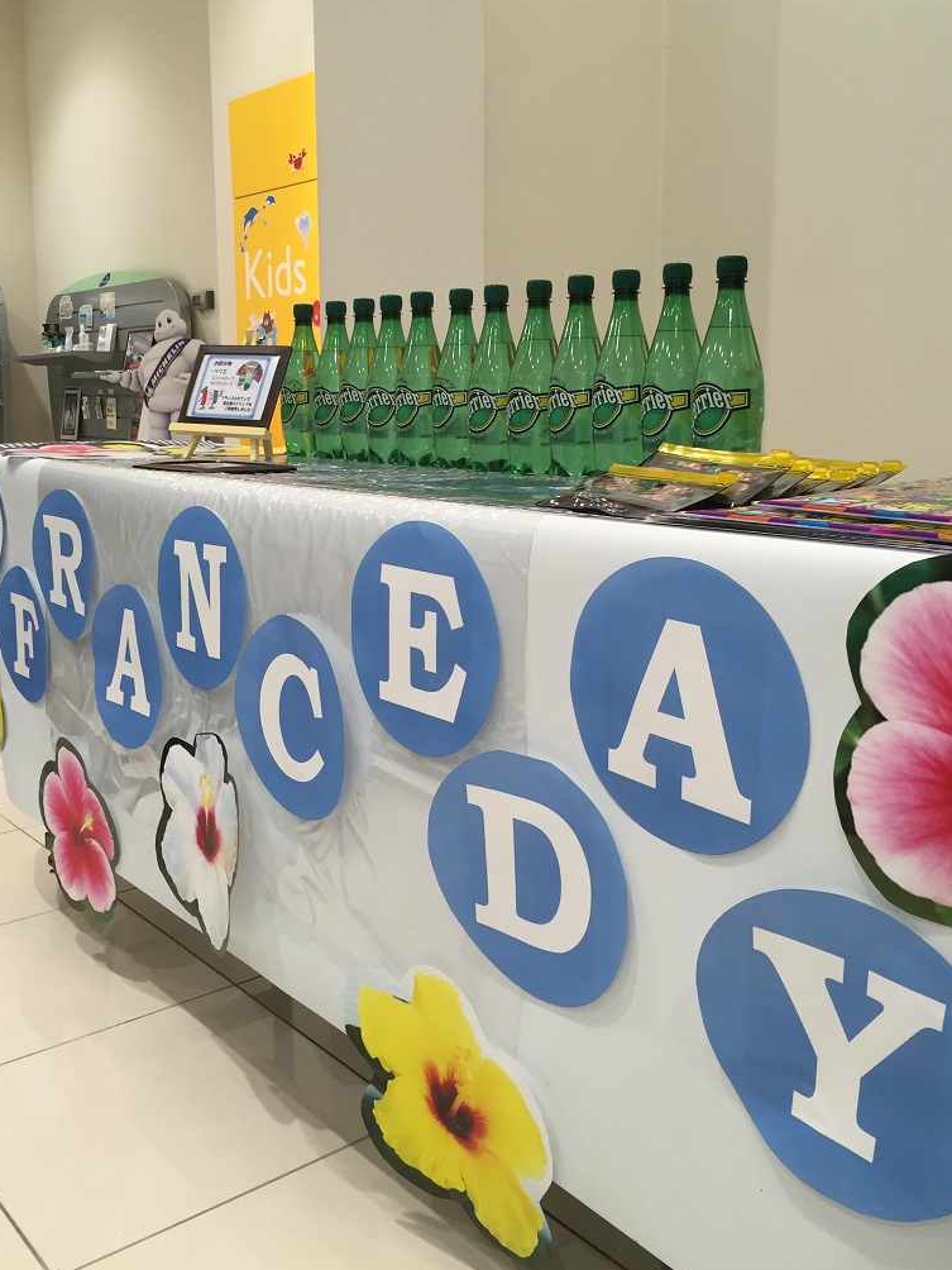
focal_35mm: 33
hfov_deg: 42.9
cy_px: 565
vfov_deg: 55.2
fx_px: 1210
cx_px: 495
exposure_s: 1/40
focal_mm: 4.15
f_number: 2.2
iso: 32
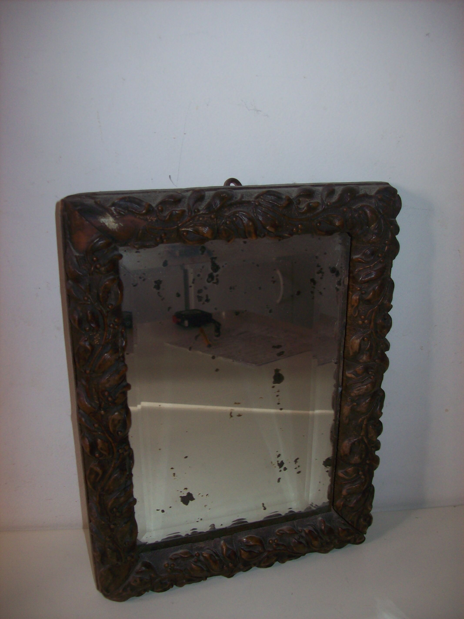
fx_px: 644
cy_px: 310
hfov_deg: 39.6
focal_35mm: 36
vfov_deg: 51.4
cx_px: 232
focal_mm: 6
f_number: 2.7
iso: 80
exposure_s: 1/64
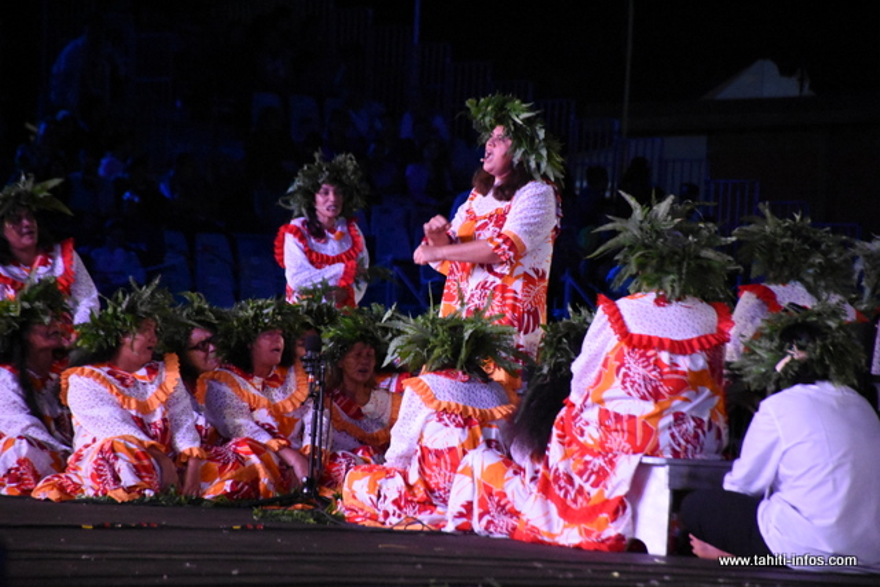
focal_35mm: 210
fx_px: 5134
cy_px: 294
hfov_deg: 9.8
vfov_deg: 6.5
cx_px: 440
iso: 11400
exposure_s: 1/250
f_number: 5.6
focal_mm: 140
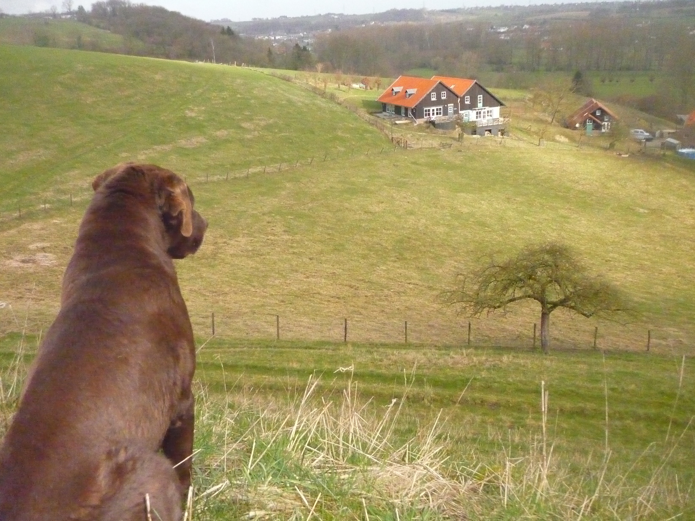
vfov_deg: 42.9
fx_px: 663
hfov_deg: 55.4
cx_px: 348
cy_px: 260
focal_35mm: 33
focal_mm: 5.5
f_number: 8
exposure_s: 1/800
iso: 1600
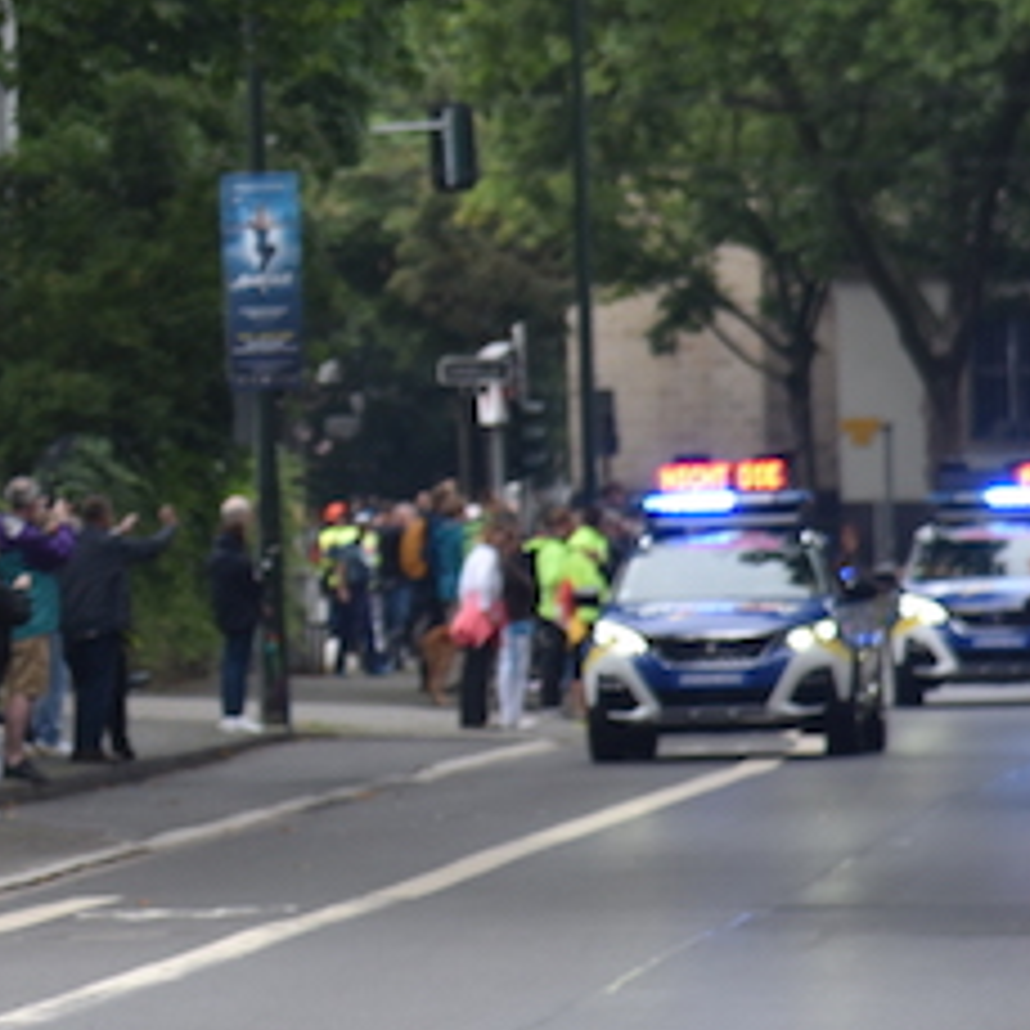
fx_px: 15351
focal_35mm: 456
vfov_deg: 3.8
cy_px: -45
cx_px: -913
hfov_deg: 3.8
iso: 400
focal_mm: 120
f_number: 5
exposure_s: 1/400
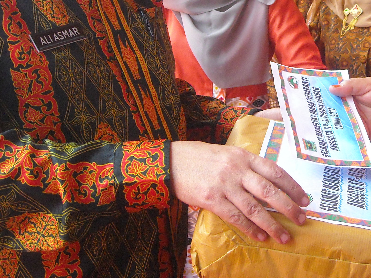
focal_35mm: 95
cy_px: 9
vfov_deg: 15.3
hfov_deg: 20.4
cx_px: 302
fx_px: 1018
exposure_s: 1/250
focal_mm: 7.92
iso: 200
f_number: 3.2
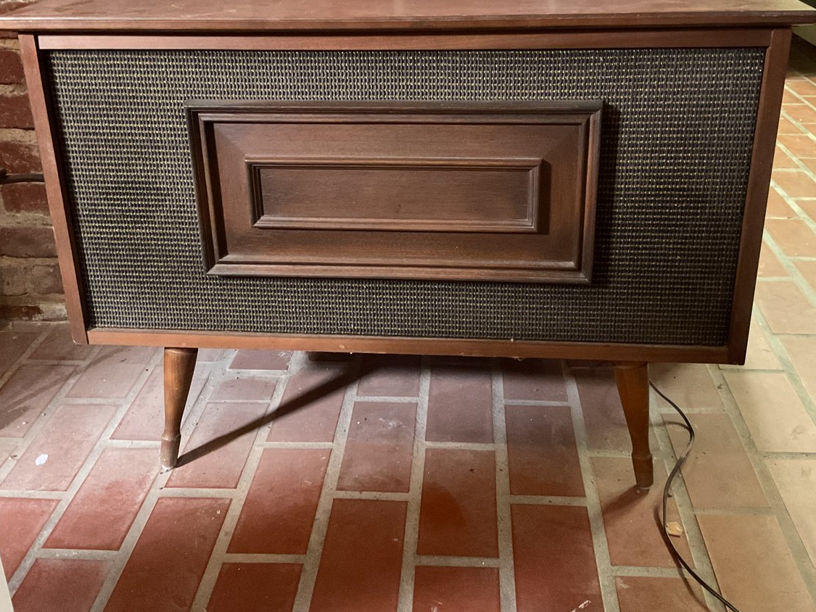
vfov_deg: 36.6
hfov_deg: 47.9
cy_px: 235
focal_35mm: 39
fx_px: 919
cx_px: 402
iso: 400
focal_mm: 3
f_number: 1.8
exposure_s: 1/30
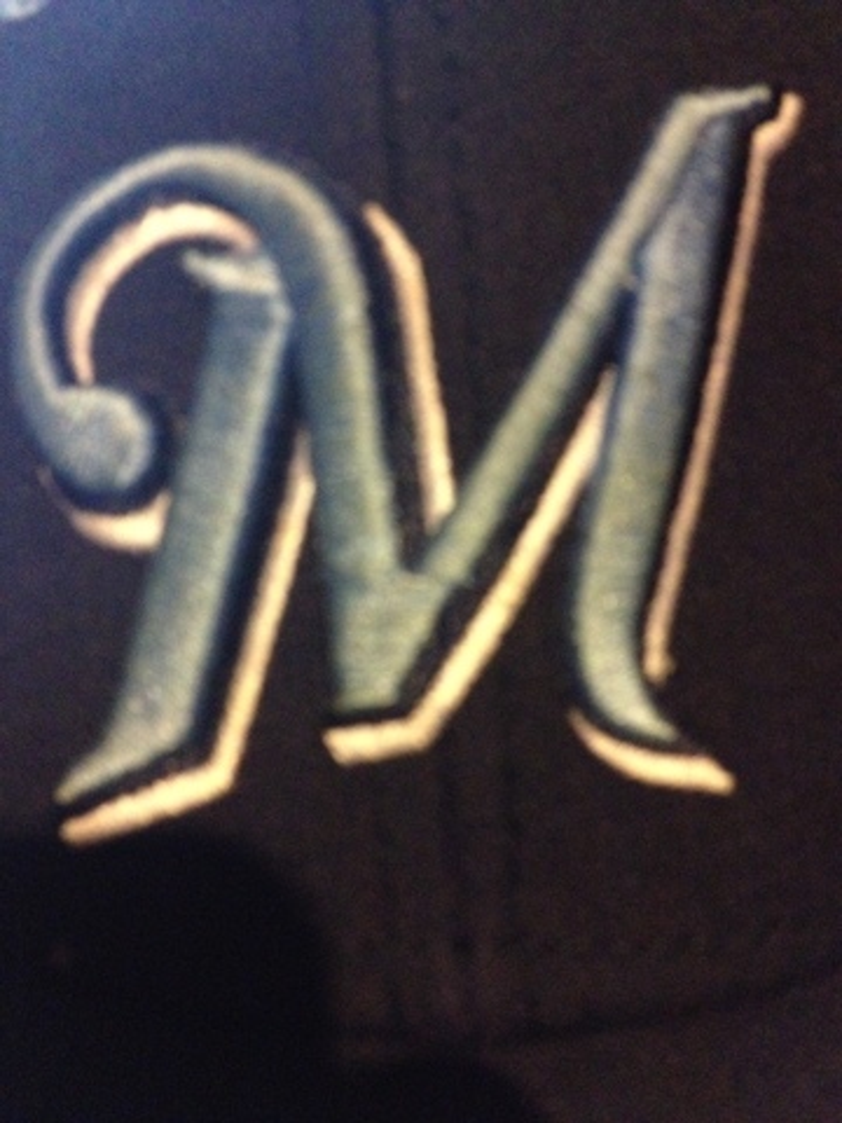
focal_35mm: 35
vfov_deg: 52.6
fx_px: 1135
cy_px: 562
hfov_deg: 40.7
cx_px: 421
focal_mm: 4.28
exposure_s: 1/15
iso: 800
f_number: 2.4
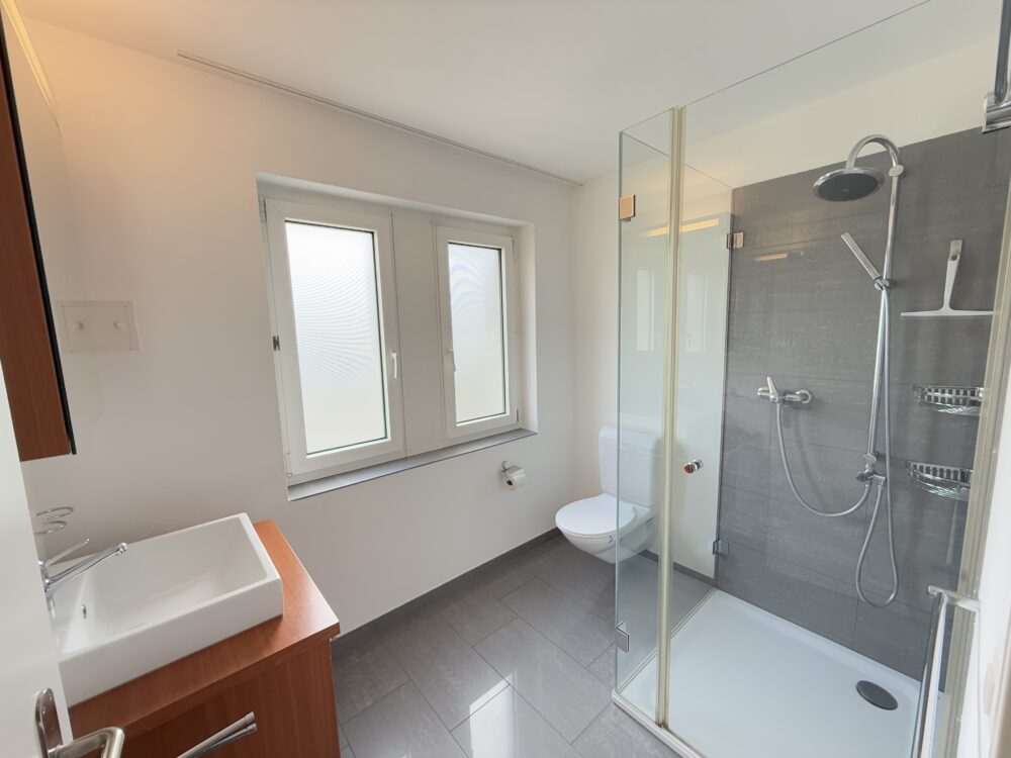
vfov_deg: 85.7
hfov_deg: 102.1
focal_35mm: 14
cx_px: 506
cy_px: 379
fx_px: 409
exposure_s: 1/72
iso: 400
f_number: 2.2
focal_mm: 2.22
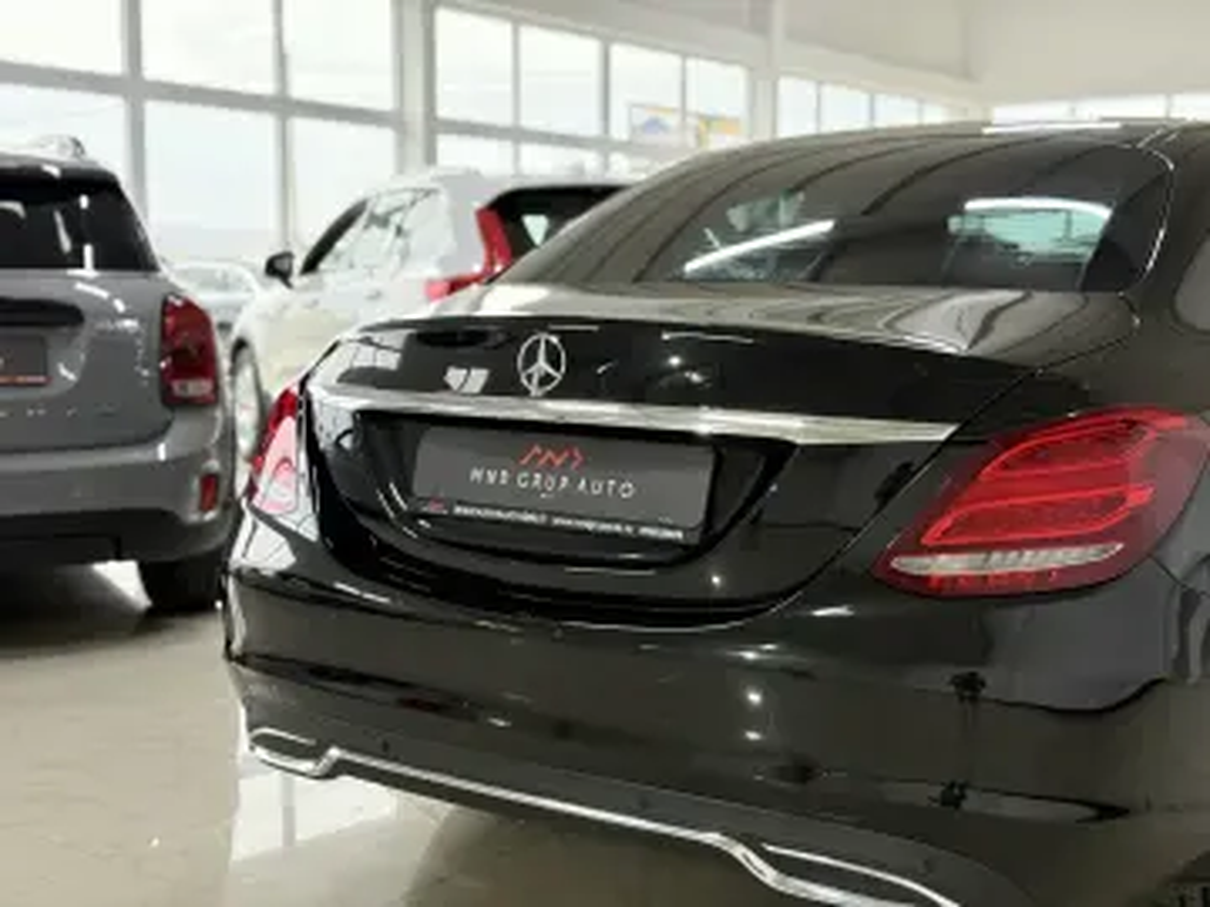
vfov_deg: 30.3
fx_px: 1678
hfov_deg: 39.7
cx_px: 605
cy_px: 454
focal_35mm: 48
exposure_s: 1/33
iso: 200
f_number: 1.78
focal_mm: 6.76
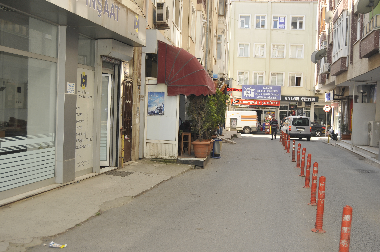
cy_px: 126
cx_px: 190
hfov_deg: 49.6
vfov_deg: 34.1
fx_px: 411
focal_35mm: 39
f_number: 4.5
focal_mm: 26
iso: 200
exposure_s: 1/250
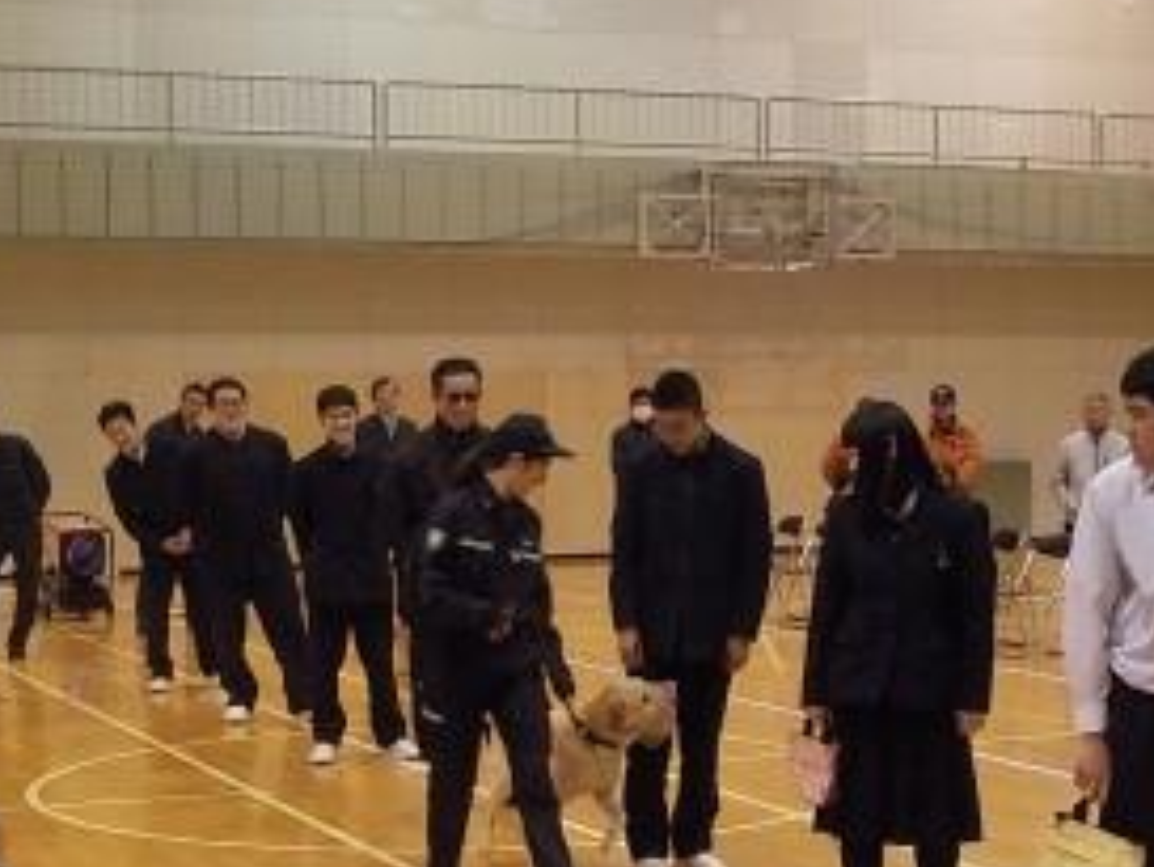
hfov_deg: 25.3
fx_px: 2568
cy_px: 575
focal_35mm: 77
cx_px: 693
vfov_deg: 19.1
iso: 800
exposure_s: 1/50
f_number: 4.2
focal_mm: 6.4
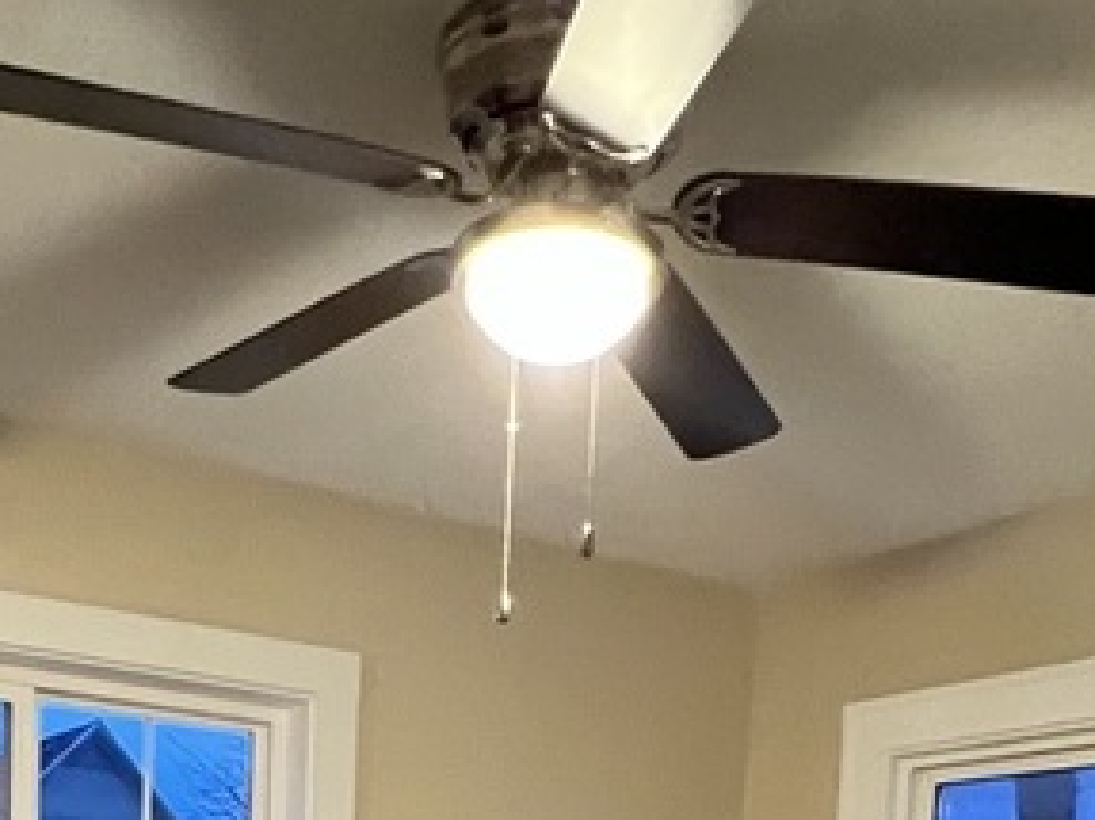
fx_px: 1549
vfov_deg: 23.3
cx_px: 404
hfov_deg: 38.7
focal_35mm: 49
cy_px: 1255
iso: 640
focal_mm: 1.57
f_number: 1.8
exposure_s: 1/60
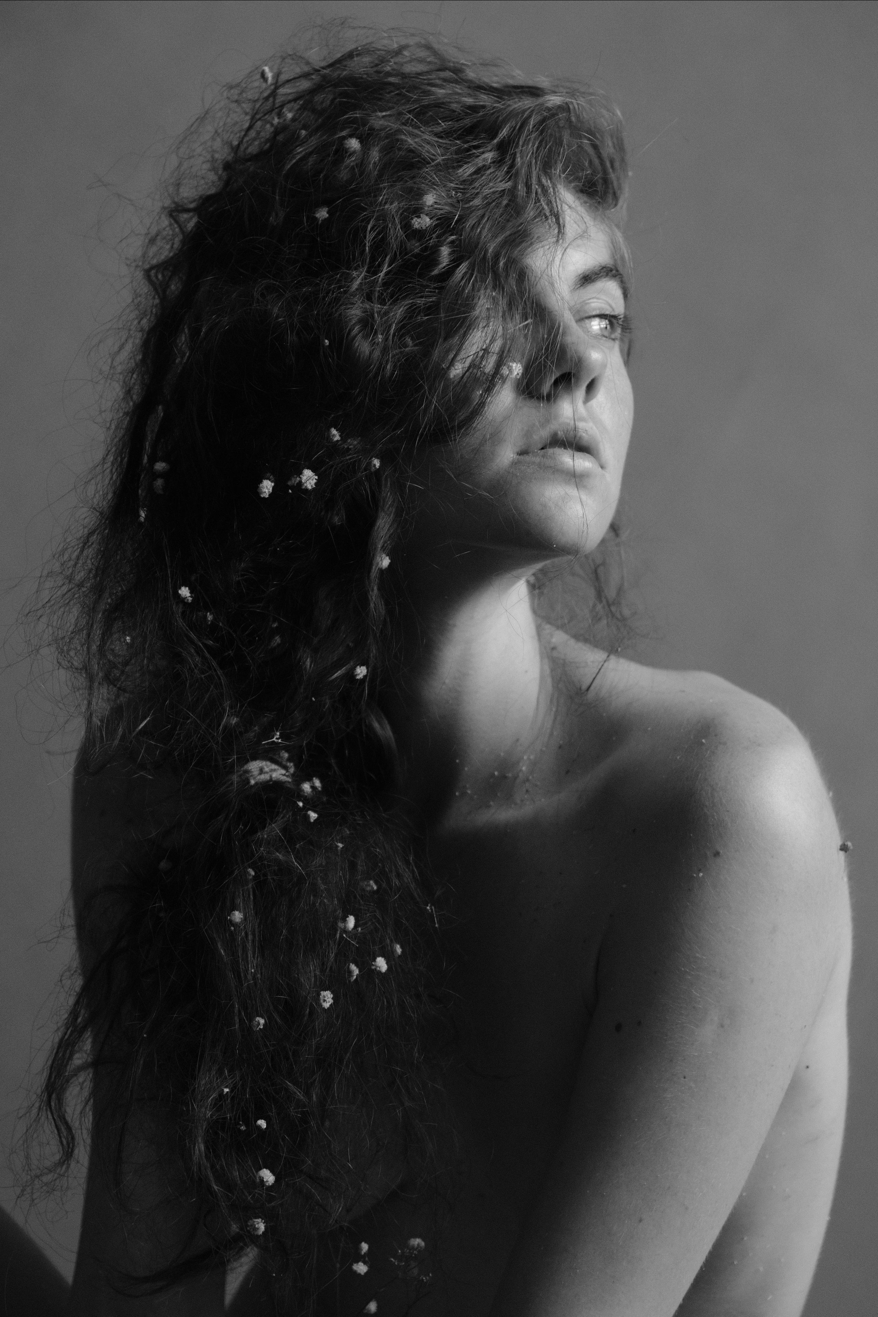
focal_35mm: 105
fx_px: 3841
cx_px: 439
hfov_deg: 13.0
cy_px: 658
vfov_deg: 19.5
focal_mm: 69.8
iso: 2500
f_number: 4.5
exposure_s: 1/160
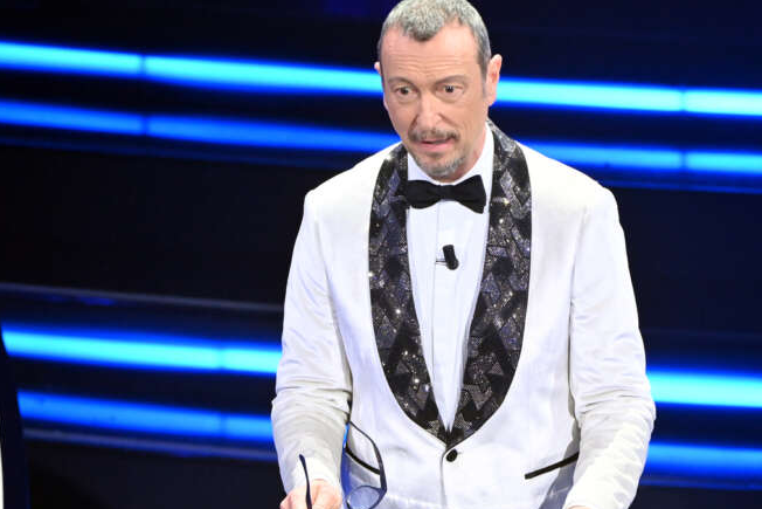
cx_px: 466
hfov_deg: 5.7
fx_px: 7600
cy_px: 303
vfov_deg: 3.8
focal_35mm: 359
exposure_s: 1/320
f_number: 4
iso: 6400
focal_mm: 260
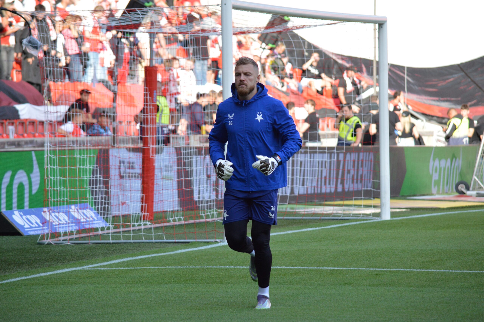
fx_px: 3324
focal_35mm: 248
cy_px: 161
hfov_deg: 8.3
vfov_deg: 5.5
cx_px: 242
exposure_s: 1/1000
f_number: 5
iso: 800
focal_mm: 165
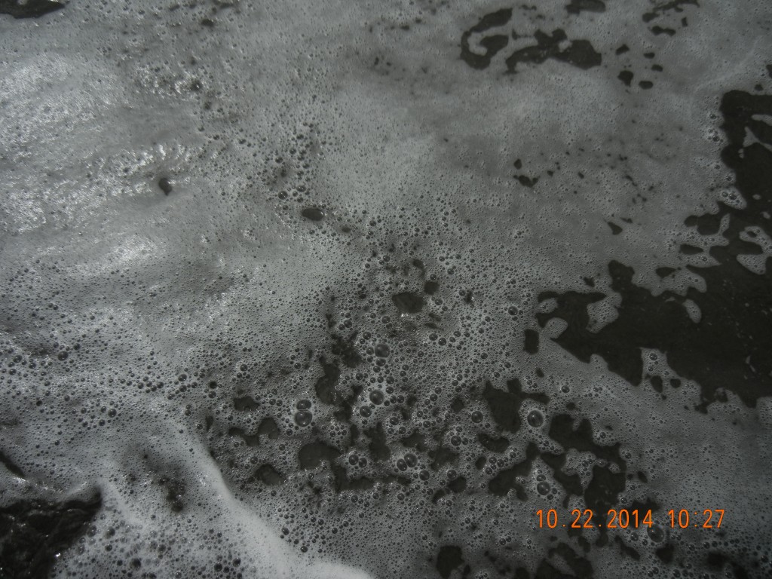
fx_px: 669
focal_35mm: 30
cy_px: 290
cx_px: 386
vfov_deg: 46.8
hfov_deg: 60.0
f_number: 7
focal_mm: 5.4
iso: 160
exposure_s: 1/1142
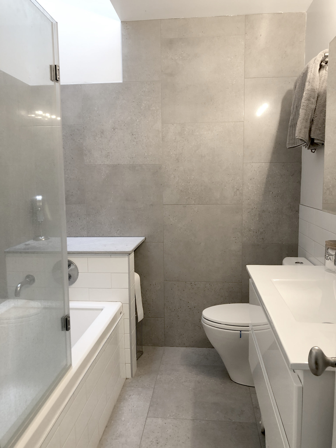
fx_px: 362
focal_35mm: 28
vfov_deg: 63.4
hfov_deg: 49.7
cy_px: 224
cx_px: 168
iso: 32
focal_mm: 3.99
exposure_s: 1/30
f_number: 1.8
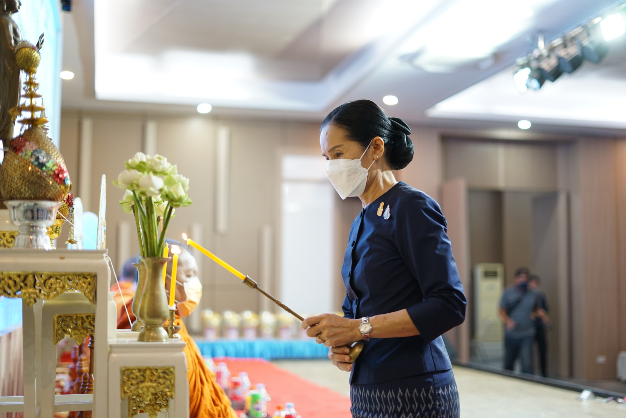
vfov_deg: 27.0
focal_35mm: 50
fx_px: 870
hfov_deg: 39.6
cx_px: 313
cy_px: 209
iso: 400
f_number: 1.8
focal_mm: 50
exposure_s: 1/50
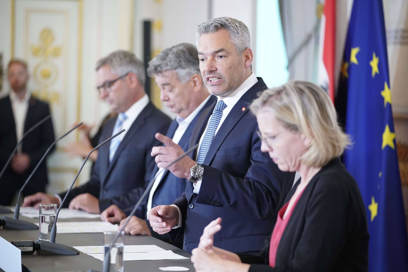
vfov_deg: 9.6
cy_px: 136
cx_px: 204
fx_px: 1621
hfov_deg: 14.3
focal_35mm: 143
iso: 3200
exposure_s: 1/250
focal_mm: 143
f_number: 2.8
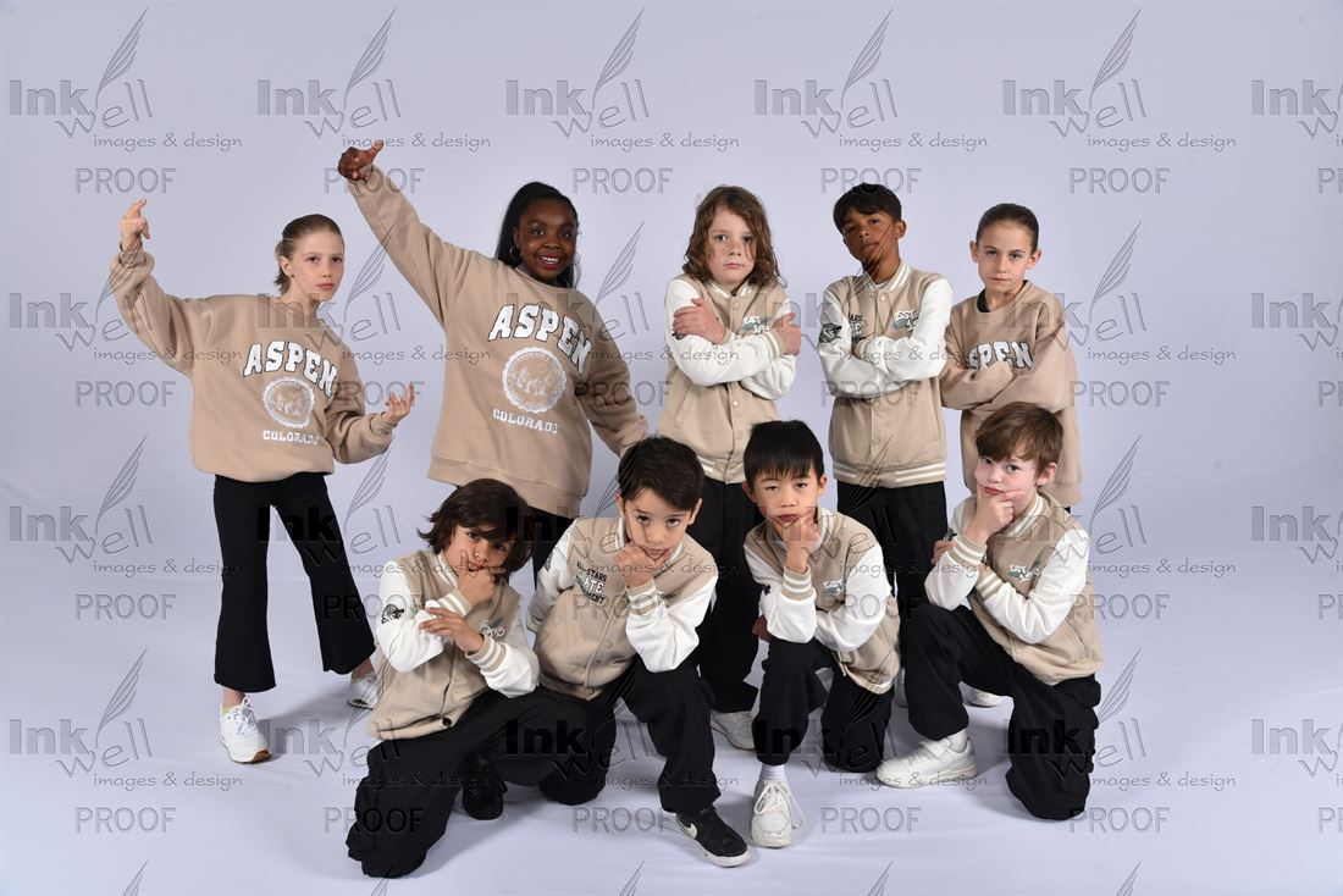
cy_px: 448
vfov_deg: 43.6
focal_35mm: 30
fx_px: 1119
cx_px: 672
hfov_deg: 61.9
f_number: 8
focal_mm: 30
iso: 250
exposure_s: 1/200
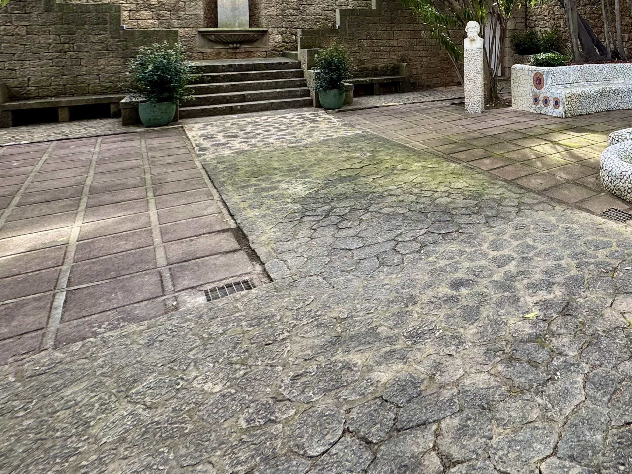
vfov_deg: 47.3
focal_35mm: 26
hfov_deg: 58.4
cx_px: 560
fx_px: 475
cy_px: 42
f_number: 2.2
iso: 40
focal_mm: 2.22
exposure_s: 1/100
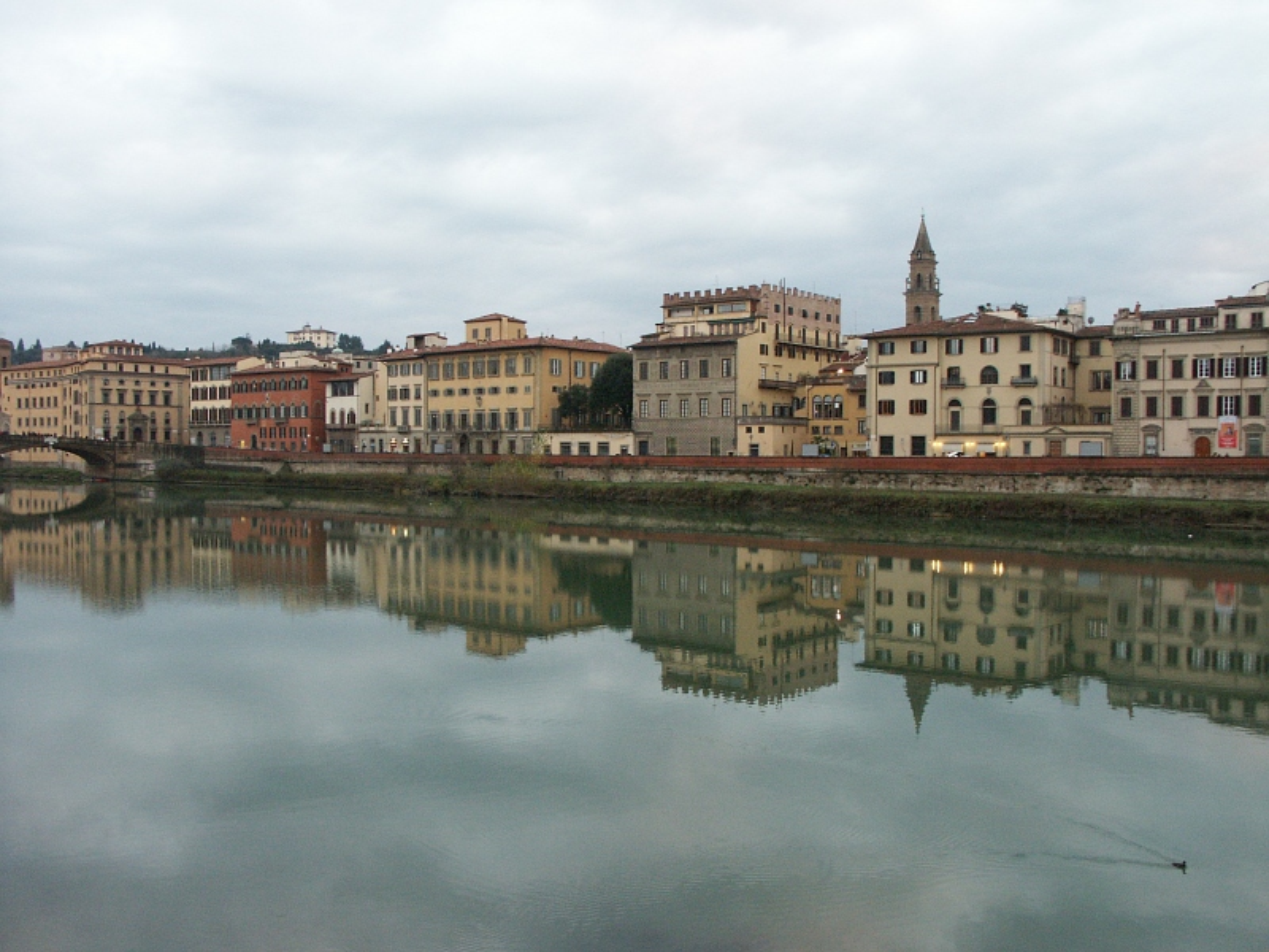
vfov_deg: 44.2
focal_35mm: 32
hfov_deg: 56.8
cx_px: 634
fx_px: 1173
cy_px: 476
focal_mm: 8.46
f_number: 2.8
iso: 200
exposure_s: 1/45
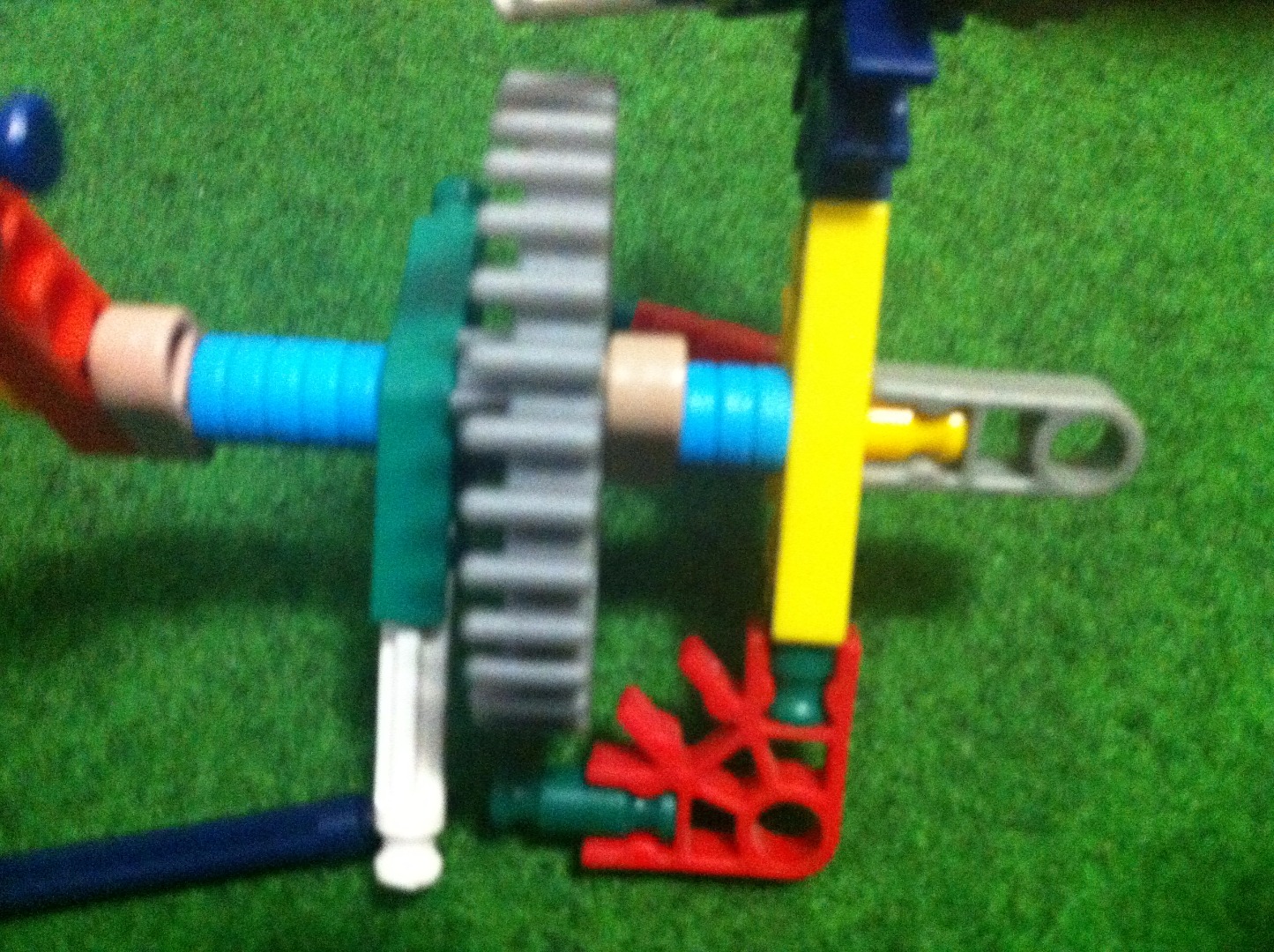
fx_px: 1287
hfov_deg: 52.7
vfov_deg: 40.6
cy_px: 476
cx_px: 637
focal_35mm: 35
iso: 1000
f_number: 2.8
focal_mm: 3.85
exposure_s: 1/15
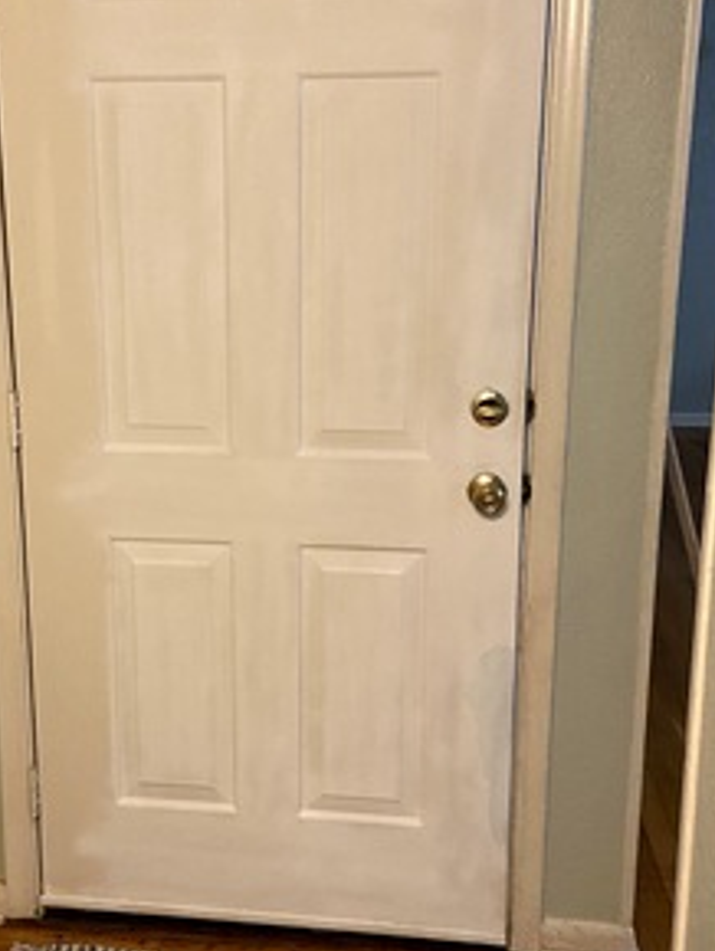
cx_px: 256
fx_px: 1182
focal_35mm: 43
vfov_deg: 43.8
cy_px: 456
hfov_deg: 33.4
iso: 400
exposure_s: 1/60
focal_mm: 4.25
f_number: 1.8
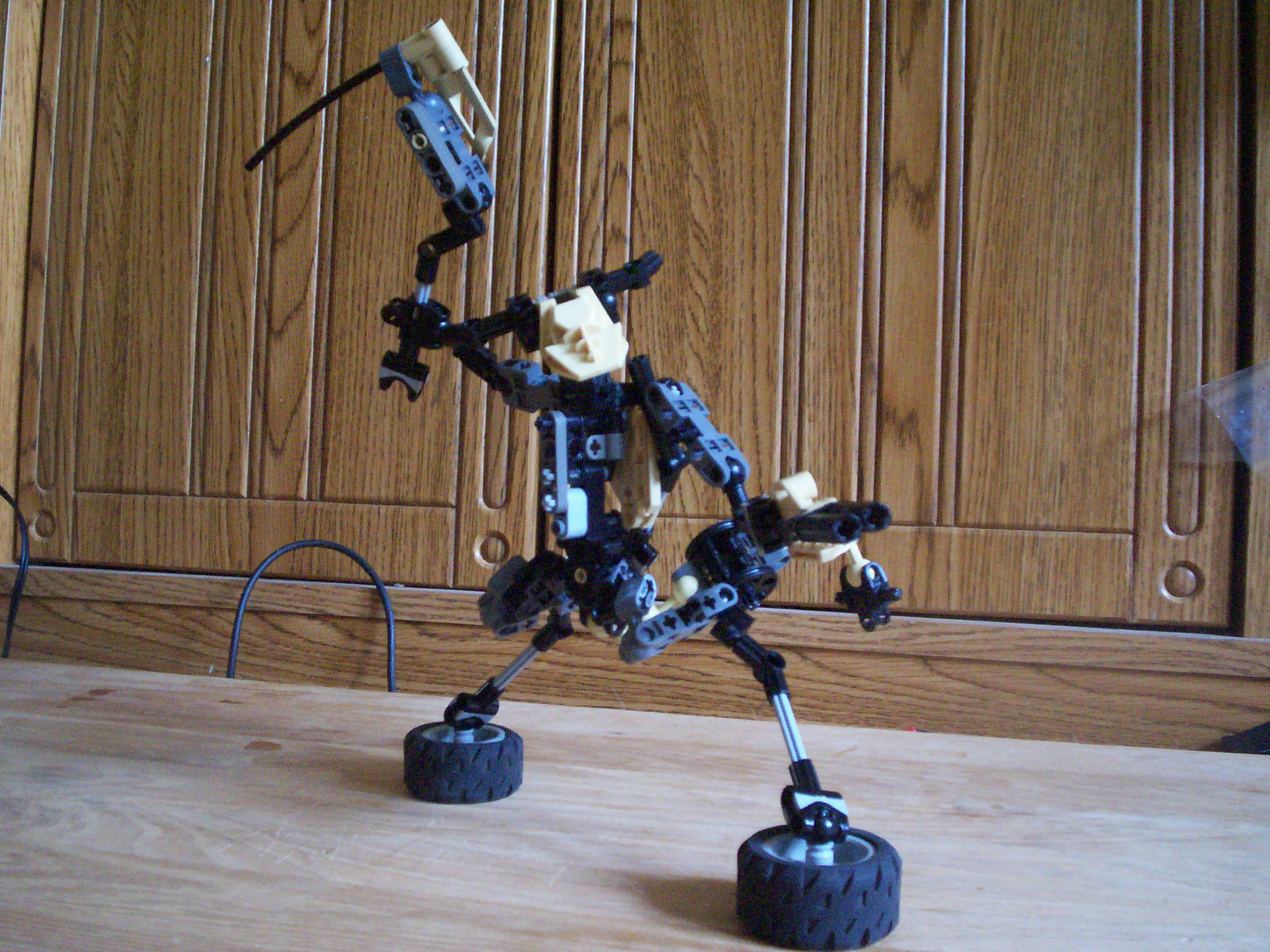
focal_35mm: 36
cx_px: 635
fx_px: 1321
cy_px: 476
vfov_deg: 39.7
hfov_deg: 51.4
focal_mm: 5.9
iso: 392
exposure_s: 1/8
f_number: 4.5
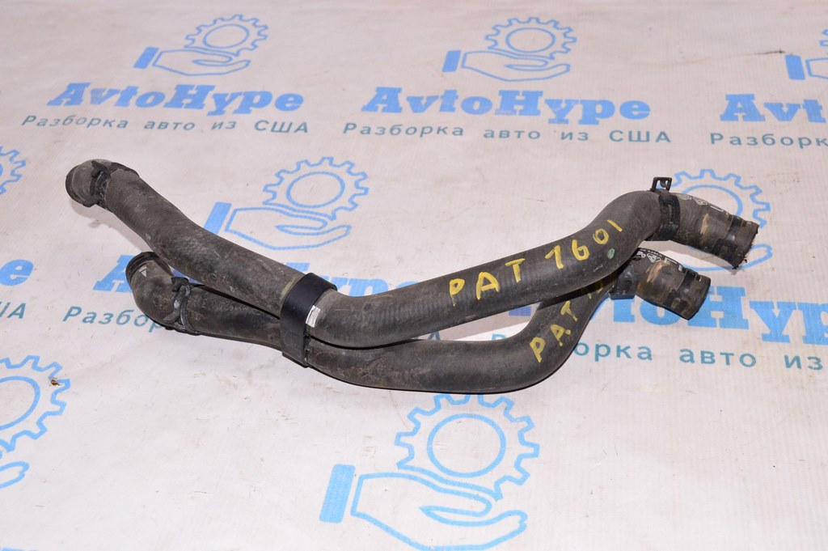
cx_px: 414
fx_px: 965
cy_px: 276
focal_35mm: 42
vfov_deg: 31.8
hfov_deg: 46.4
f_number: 8
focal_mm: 28
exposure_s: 1/200
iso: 1600
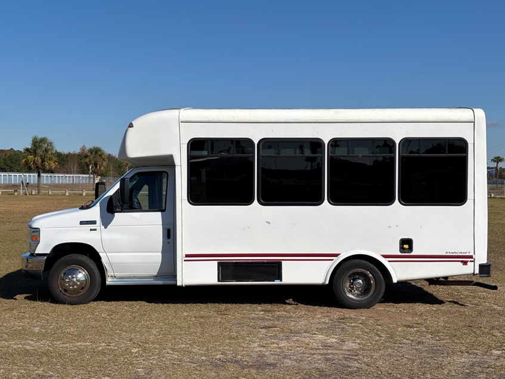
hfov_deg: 36.8
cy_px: 190
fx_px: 759
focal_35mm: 52
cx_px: 252
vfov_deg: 28.0
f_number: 1.6
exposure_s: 1/6329
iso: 40
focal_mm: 5.96
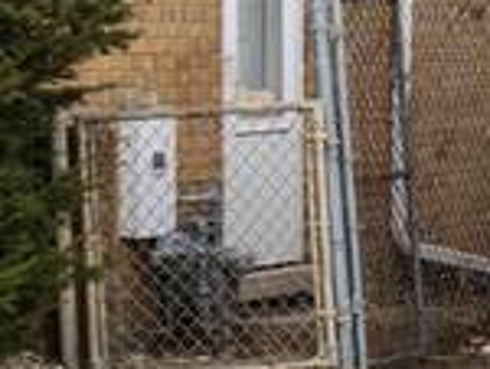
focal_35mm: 287
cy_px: -289
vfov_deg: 5.1
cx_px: 1777
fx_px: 4069
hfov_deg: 6.0
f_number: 10
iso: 200
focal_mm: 35
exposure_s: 1/8
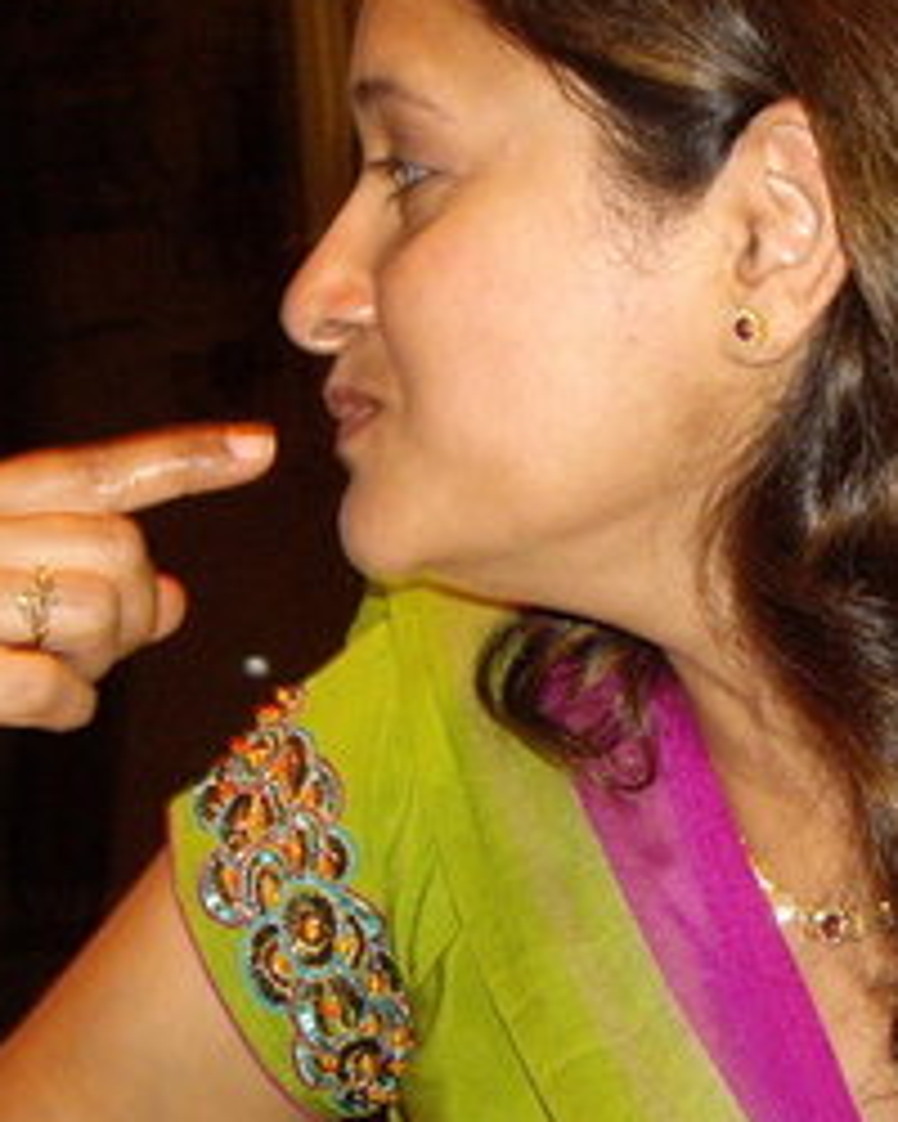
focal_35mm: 95
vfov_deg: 20.2
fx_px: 3156
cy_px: 485
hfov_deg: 15.9
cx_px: 853
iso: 200
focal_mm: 6.2
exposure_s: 1/15
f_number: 2.7
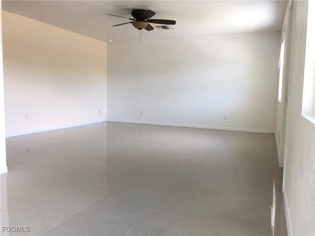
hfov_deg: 63.4
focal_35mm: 28
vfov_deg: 49.7
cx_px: 158
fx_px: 255
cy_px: 118
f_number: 1.8
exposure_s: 1/30
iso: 25
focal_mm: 4
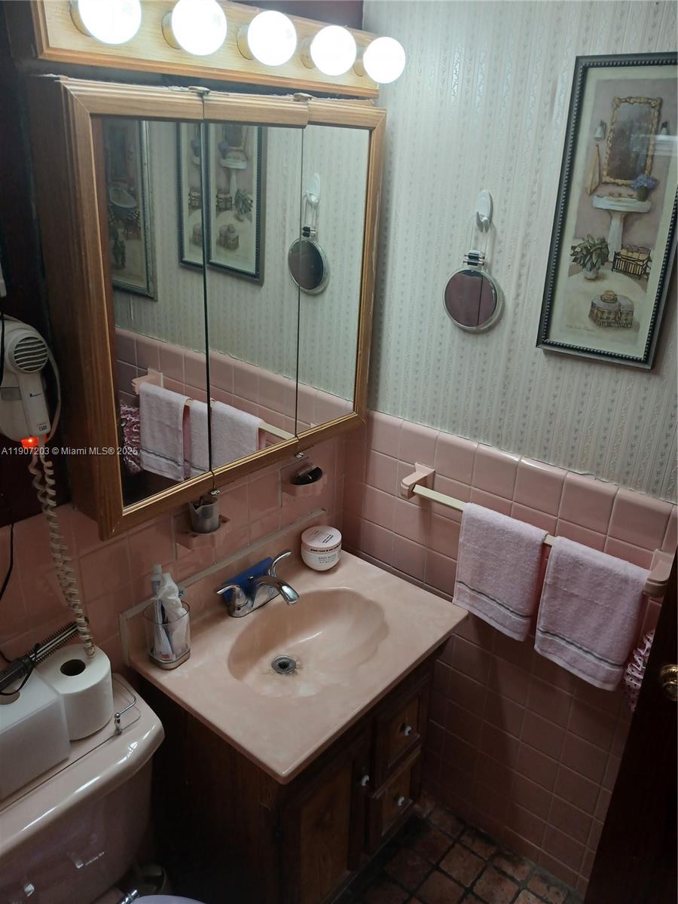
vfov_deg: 67.3
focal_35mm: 26
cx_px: 339
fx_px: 679
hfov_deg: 53.1
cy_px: 452
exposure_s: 1/60
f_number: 1.8
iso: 80
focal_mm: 3.98
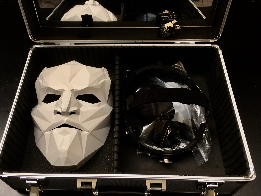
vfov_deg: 44.1
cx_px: 118
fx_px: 241
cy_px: 108
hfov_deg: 56.7
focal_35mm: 32
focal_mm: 4.15
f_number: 2.2
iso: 25
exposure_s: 1/100
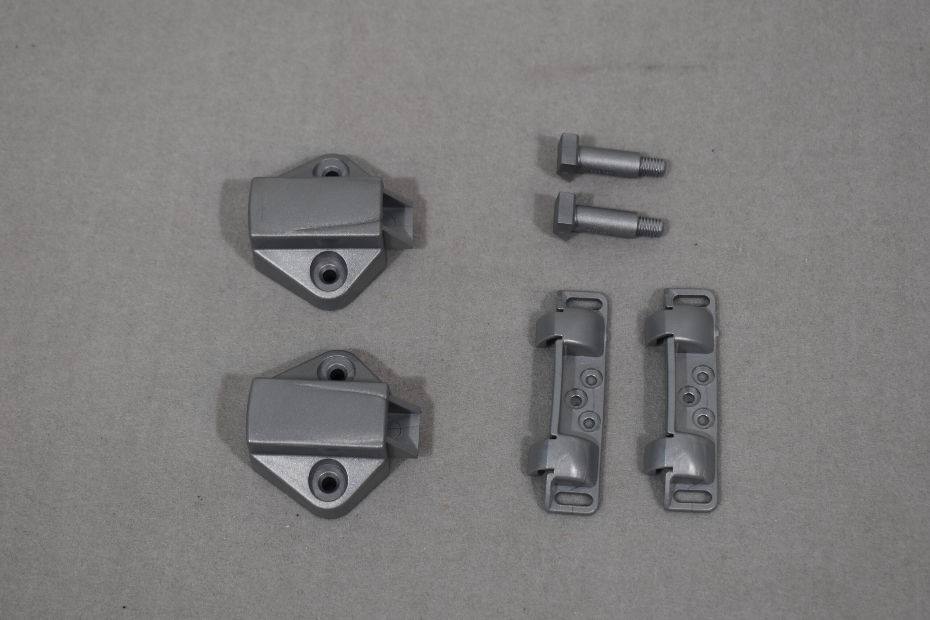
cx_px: 465
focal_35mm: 72
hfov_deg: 28.1
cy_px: 310
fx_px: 1860
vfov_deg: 18.9
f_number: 5.6
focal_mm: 48
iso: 400
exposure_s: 1/125
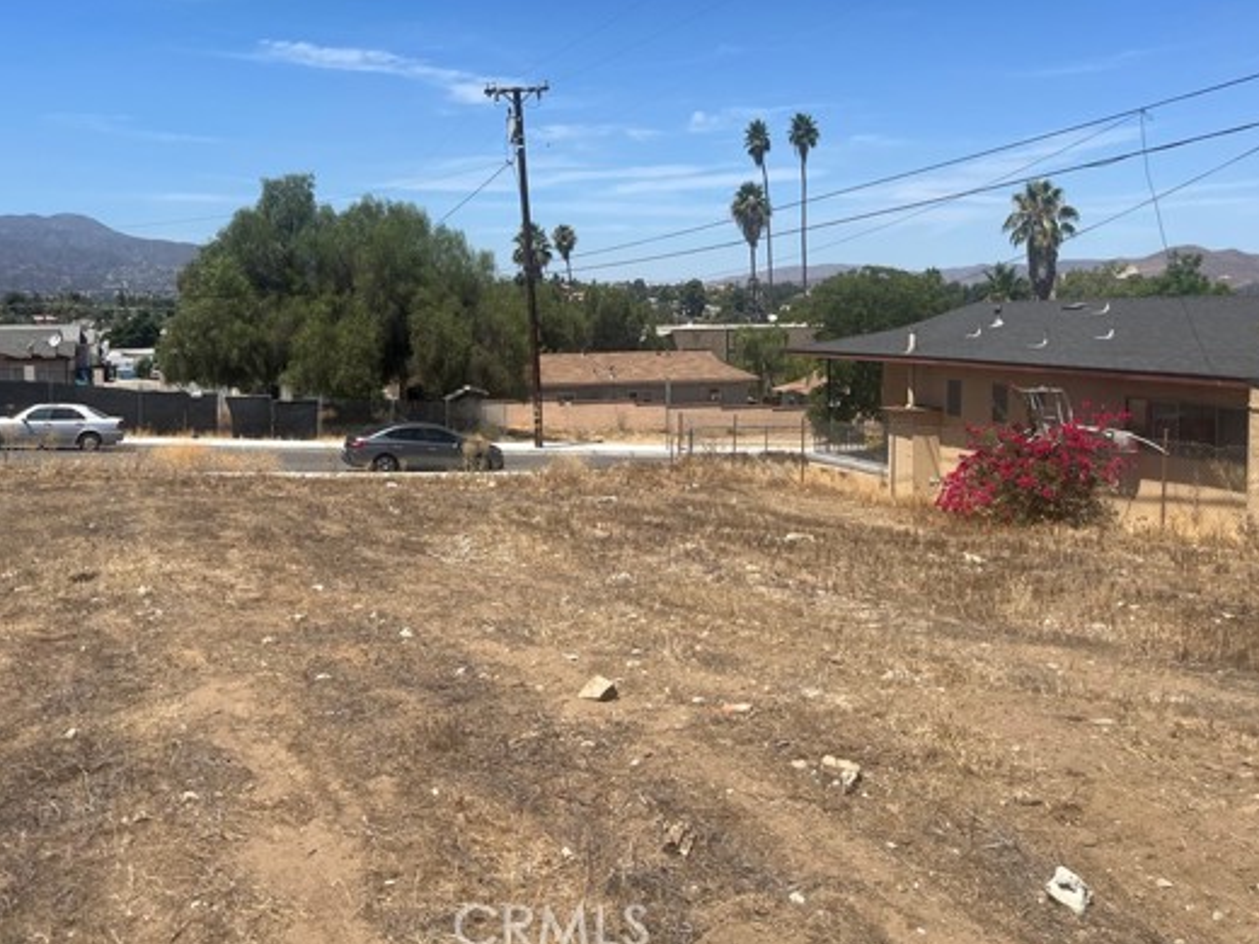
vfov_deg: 43.9
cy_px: 380
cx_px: 617
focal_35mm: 32
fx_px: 1164
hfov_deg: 56.8
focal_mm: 5.1
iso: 50
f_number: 1.6
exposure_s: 1/4149
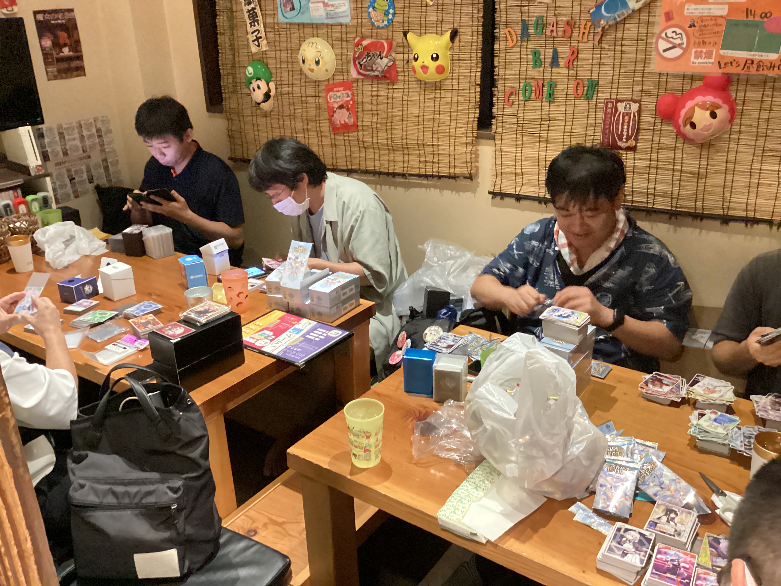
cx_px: 390
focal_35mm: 31
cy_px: 293
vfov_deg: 45.4
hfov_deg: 58.4
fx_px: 699
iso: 640
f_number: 2.4
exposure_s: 1/15
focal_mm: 3.3
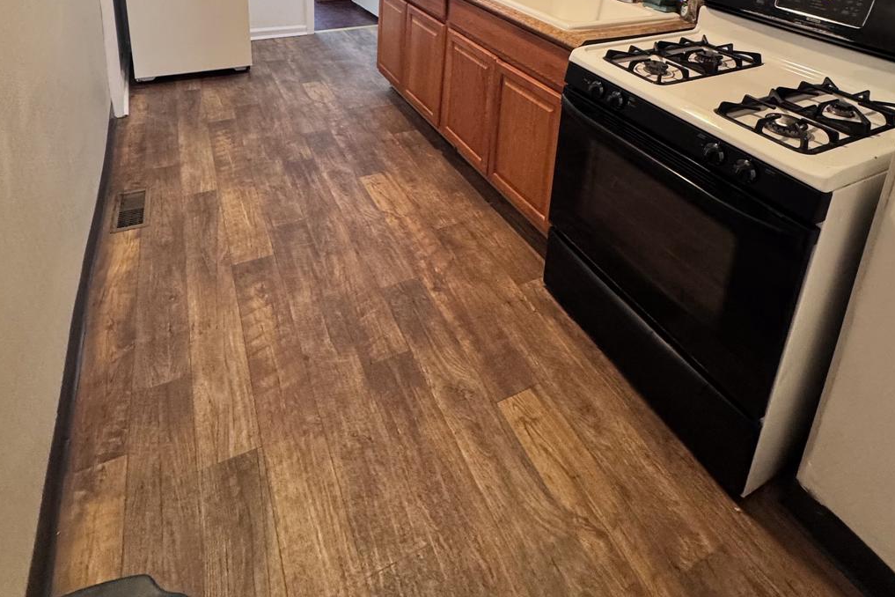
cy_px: 20
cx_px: 427
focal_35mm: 22
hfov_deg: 78.5
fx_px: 547
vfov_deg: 48.6
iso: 320
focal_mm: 2.22
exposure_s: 1/60
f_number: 2.2
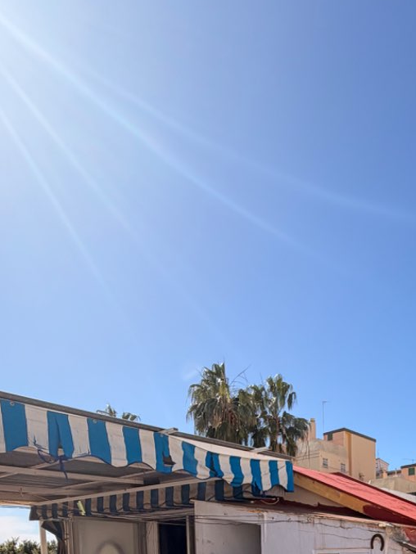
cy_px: 606
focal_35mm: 31
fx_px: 497
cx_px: 342
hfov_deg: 43.0
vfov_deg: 44.7
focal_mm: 2.22
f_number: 2.2
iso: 20
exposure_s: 1/830
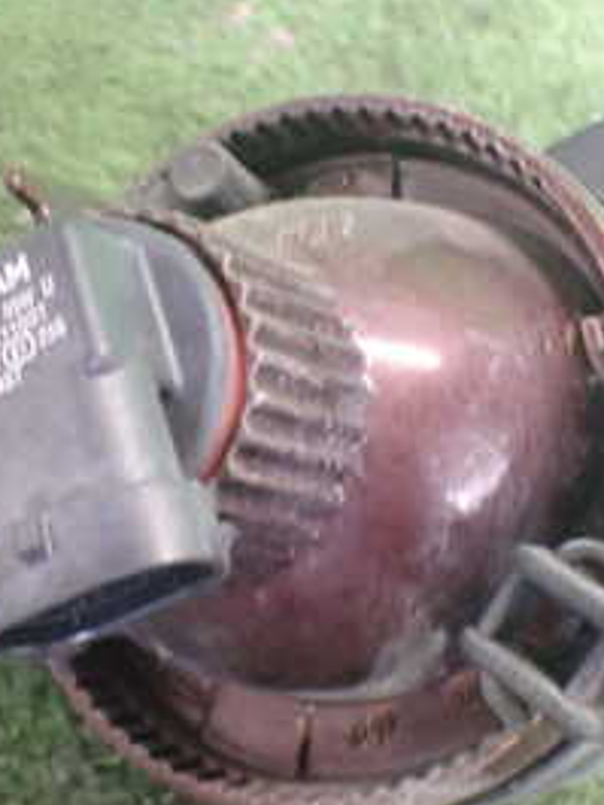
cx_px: 234
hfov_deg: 21.6
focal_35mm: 68
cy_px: 456
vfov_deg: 28.5
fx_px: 1581
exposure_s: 1/30
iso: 800
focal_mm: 5.4
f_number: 2.3
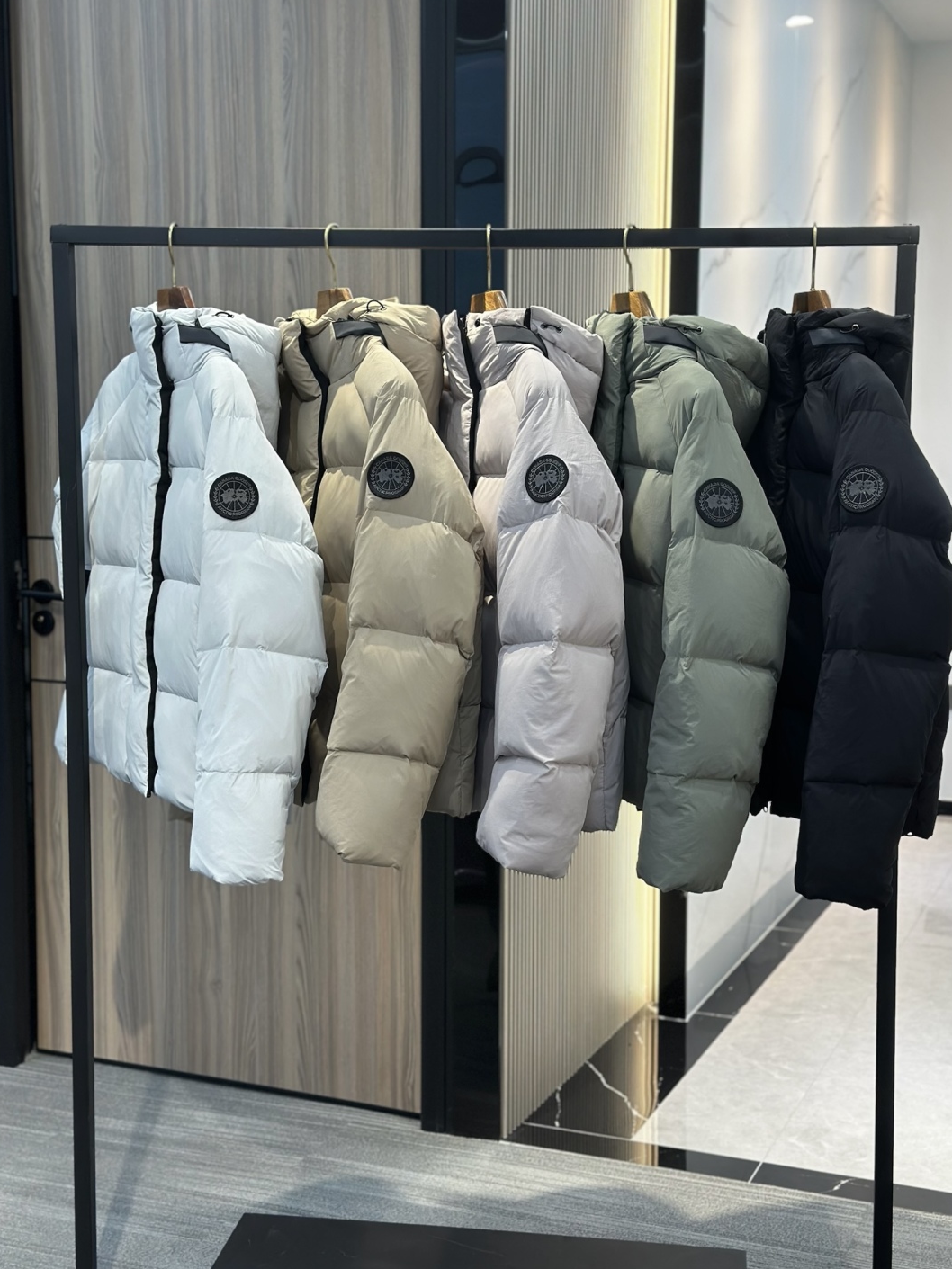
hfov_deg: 29.7
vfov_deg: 38.9
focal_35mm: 49
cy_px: 645
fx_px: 1797
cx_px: 481
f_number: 1.78
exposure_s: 1/100
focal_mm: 6.86
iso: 80
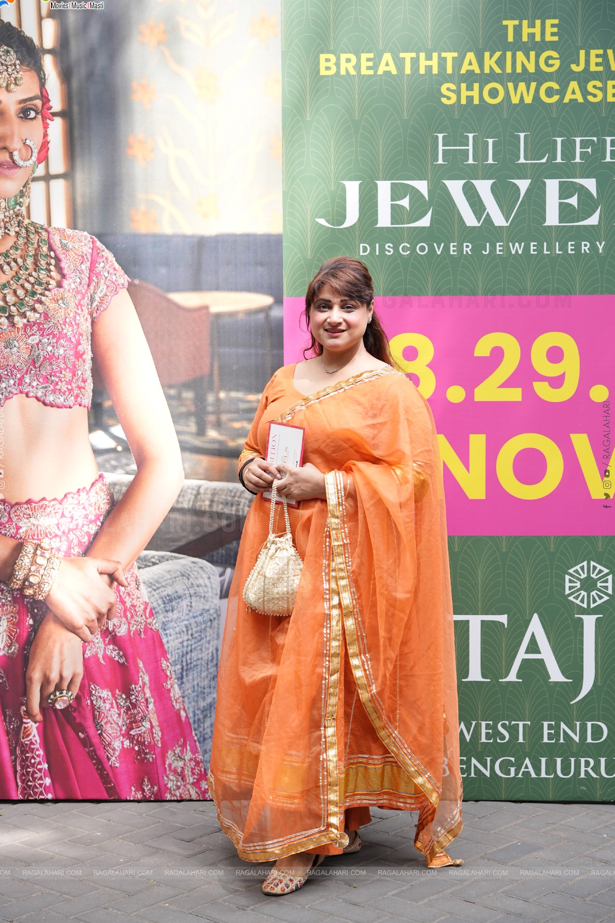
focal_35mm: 63
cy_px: 455
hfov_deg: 21.7
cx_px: 303
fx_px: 1602
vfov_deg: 32.1
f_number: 4
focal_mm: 61.5
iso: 250
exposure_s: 1/125
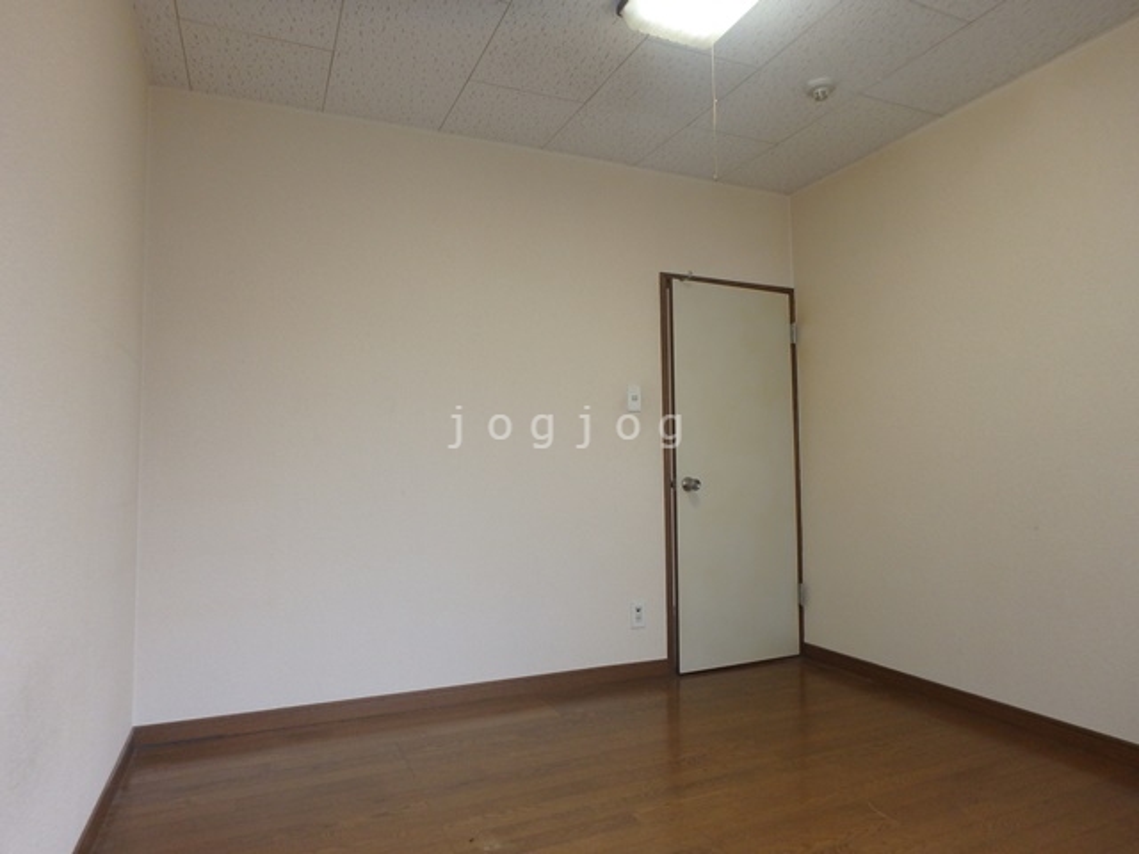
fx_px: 691
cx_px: 570
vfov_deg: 63.4
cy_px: 427
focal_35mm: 21
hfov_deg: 79.0
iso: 200
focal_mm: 3.7
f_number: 3.5
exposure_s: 1/30
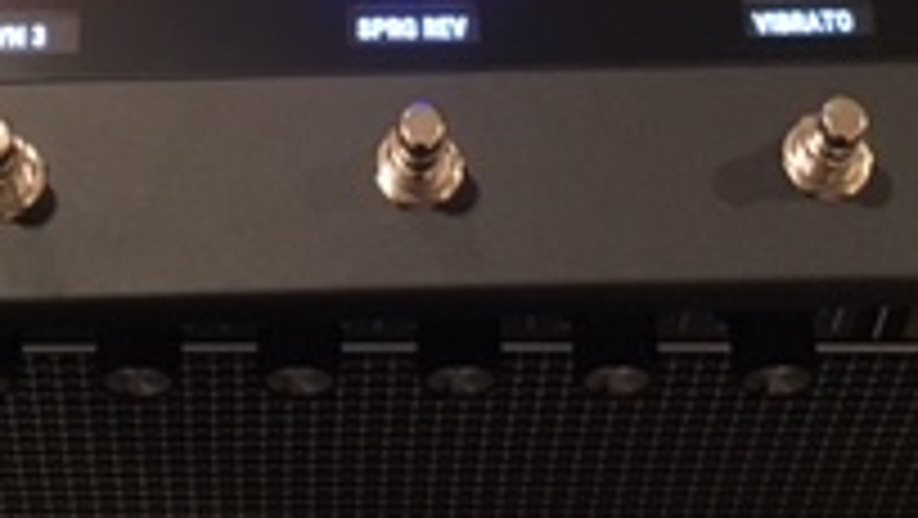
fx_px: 2411
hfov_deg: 21.6
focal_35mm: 99
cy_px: -441
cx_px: 418
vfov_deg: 11.3
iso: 200
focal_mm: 4.15
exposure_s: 1/20
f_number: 2.2
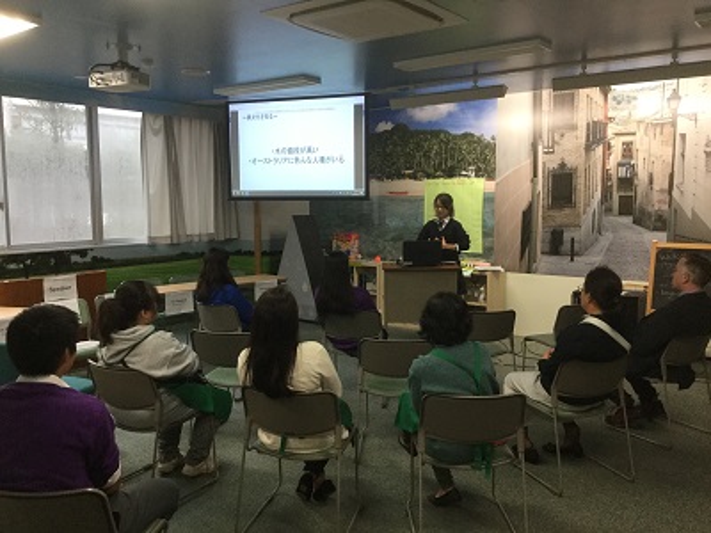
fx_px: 637
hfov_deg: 58.4
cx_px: 356
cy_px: 266
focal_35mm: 31
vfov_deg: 45.4
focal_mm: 3.3
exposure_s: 1/30
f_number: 2.4
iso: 50
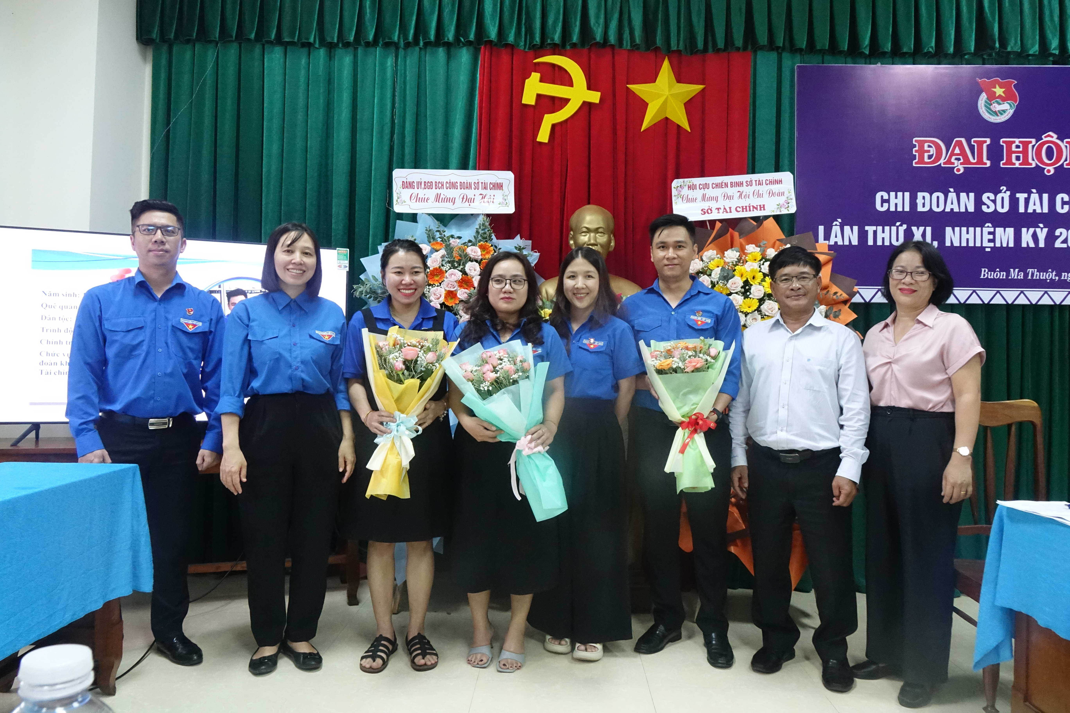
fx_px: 743
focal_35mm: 25
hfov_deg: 71.5
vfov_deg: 51.3
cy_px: 356
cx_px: 535
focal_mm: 8.99
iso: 2500
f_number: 6.3
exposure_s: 1/30
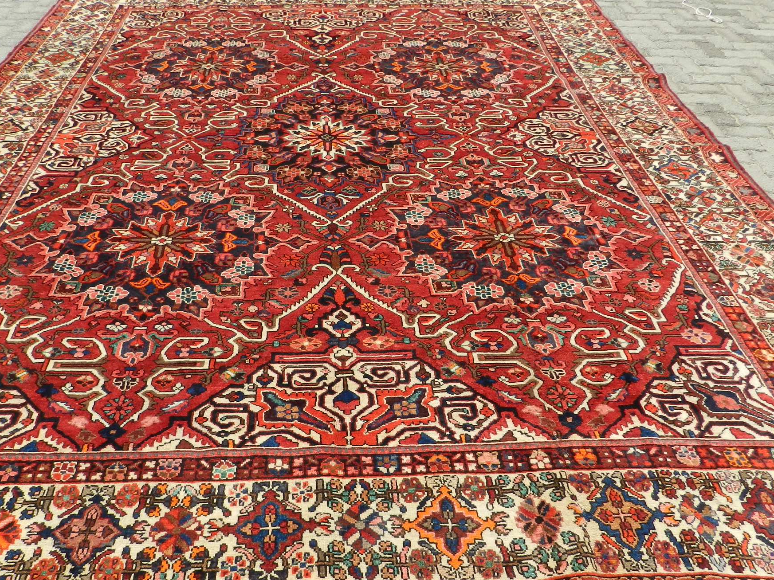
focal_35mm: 27
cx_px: 334
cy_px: 310
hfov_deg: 65.1
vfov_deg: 51.3
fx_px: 604
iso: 160
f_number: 4.5
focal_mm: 4
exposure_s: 1/800
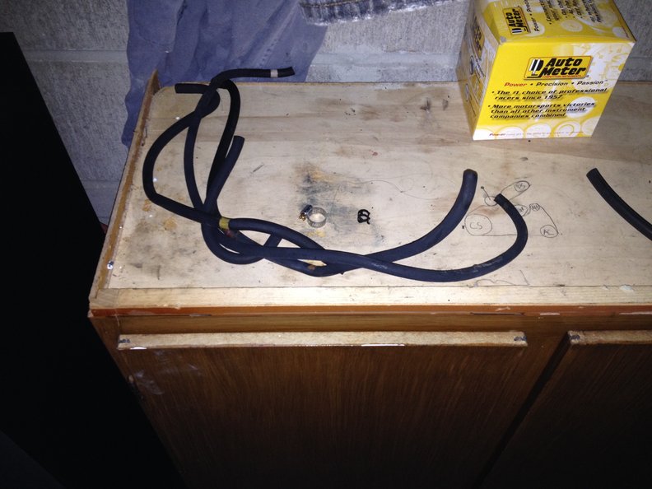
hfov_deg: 52.6
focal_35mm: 35
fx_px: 659
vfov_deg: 40.7
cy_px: 244
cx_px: 326
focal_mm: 4.28
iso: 100
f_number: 2.4
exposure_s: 1/16
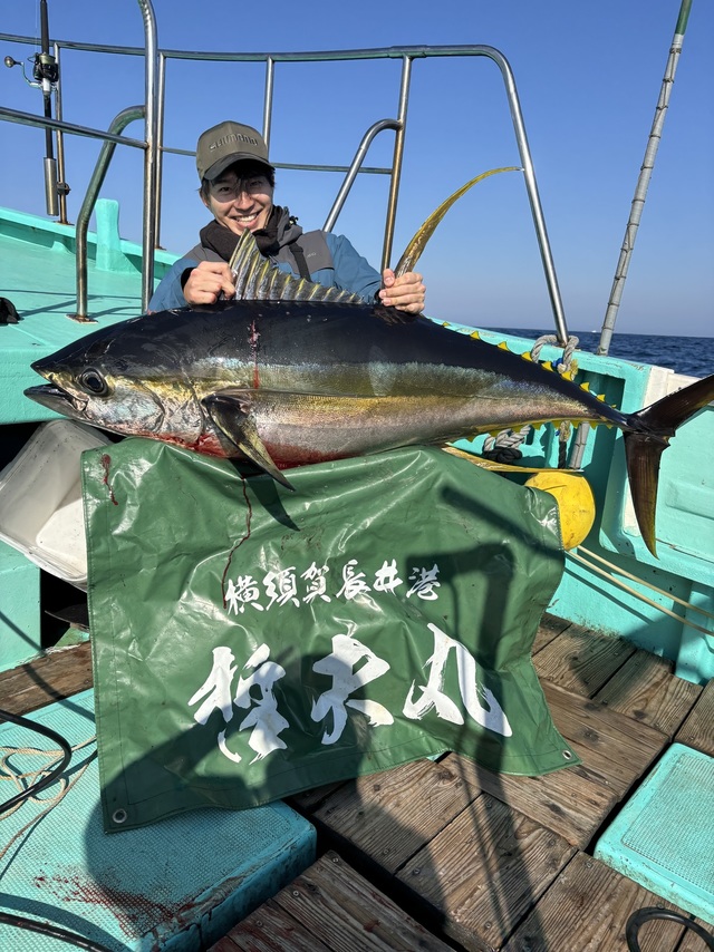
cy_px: 476
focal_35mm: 26
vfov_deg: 67.3
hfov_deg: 53.0
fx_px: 715
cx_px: 357
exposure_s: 1/3650
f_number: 1.6
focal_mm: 5.96
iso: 50
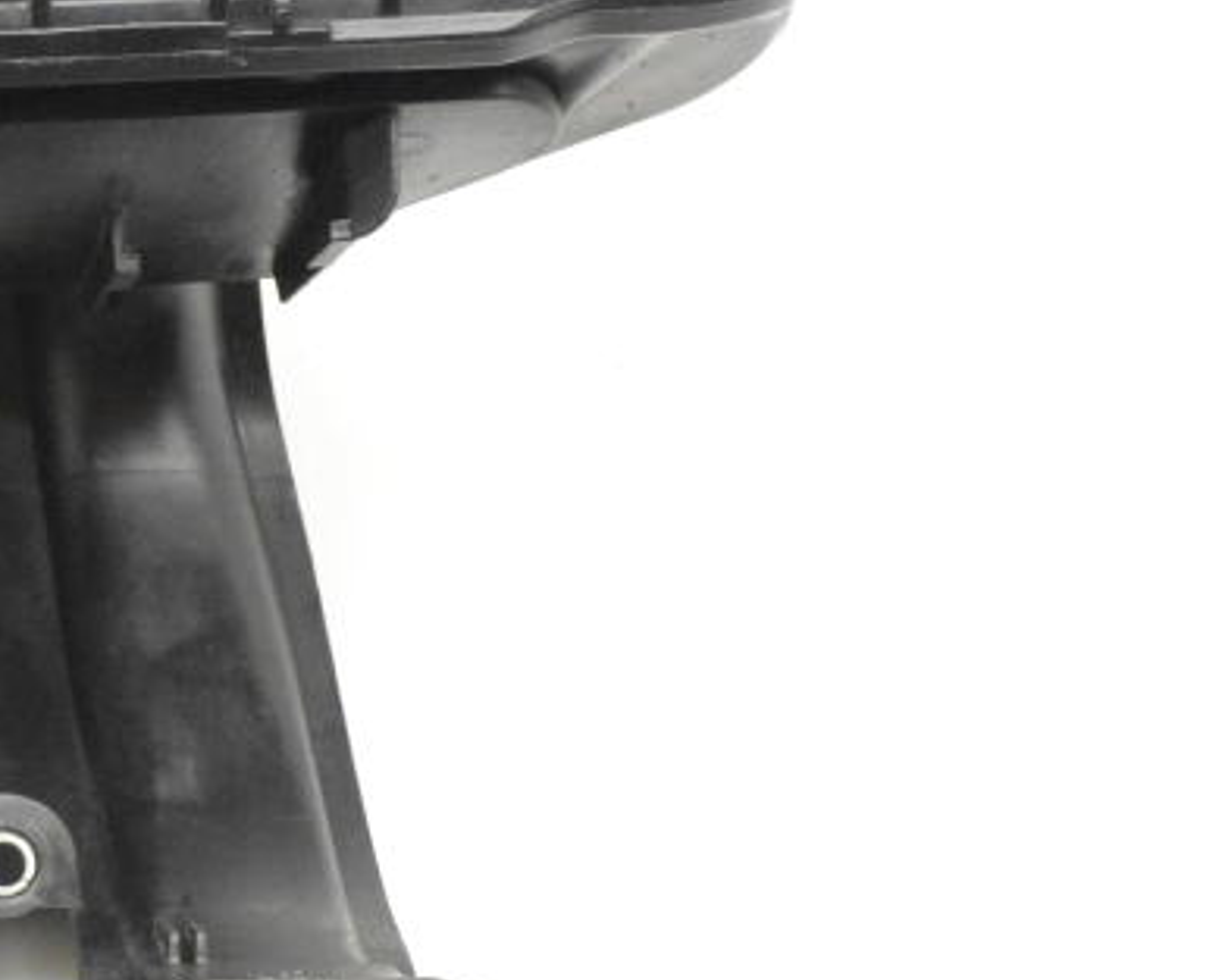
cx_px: -354
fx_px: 4279
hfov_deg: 15.5
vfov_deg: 13.1
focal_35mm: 118
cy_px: 310
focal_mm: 32
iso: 6400
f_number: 7.1
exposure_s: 1/200
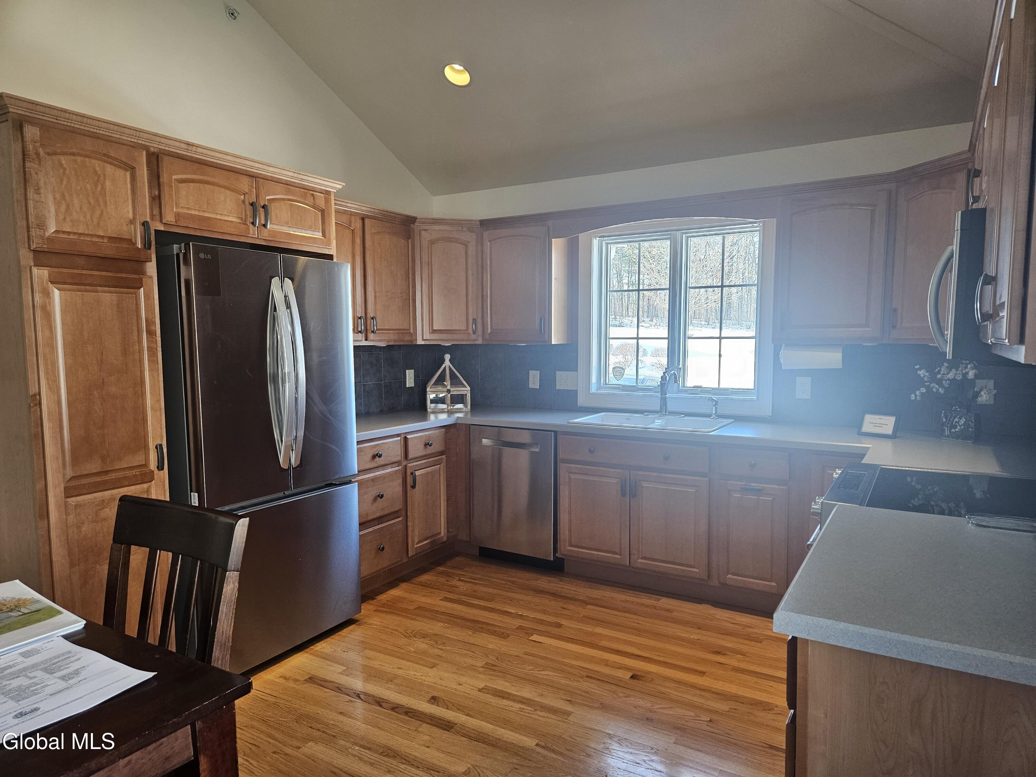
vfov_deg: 58.9
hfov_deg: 73.9
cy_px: 388
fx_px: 688
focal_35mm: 23
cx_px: 518
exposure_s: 1/120
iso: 160
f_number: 1.8
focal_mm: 5.4
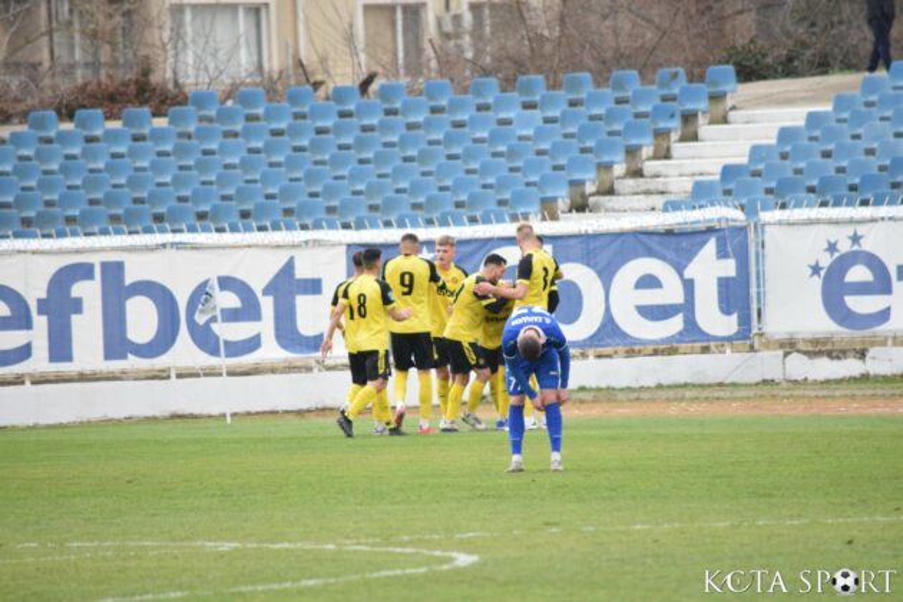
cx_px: 452
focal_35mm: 450
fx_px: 11287
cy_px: 301
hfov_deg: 4.6
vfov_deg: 3.1
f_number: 5.6
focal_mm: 300
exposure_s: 1/800
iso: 1600
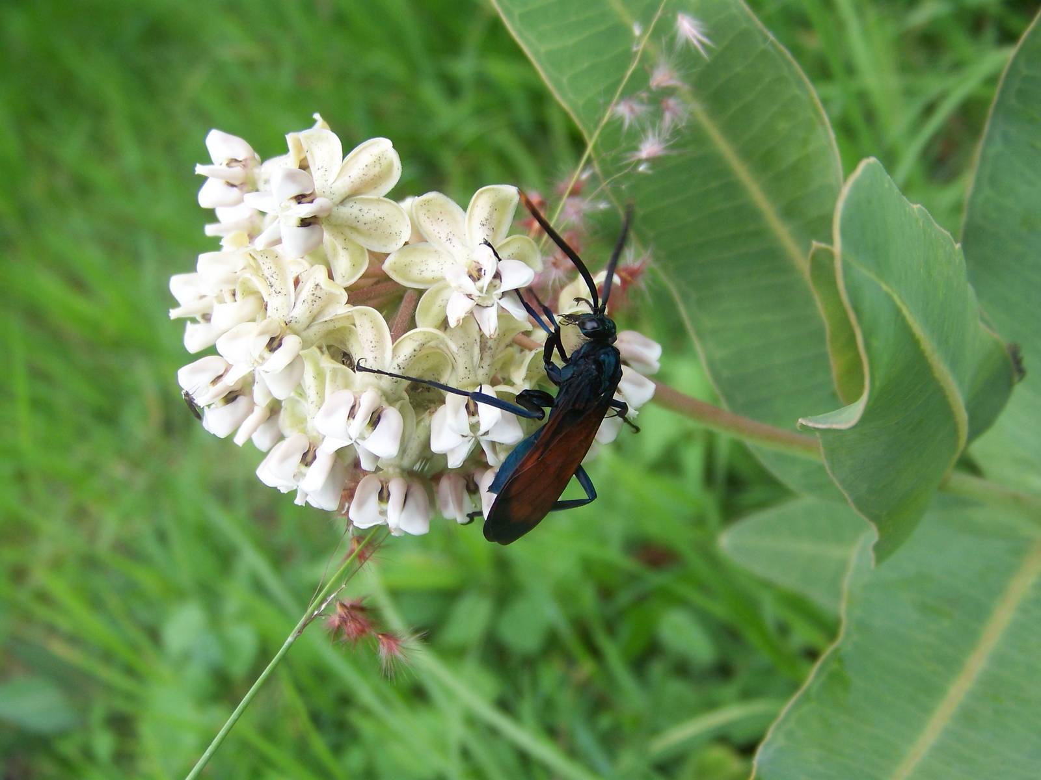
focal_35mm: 49
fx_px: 1474
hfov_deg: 38.9
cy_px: 390
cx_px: 520
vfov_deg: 29.7
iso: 64
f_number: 2.8
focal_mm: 7.6
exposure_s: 1/30
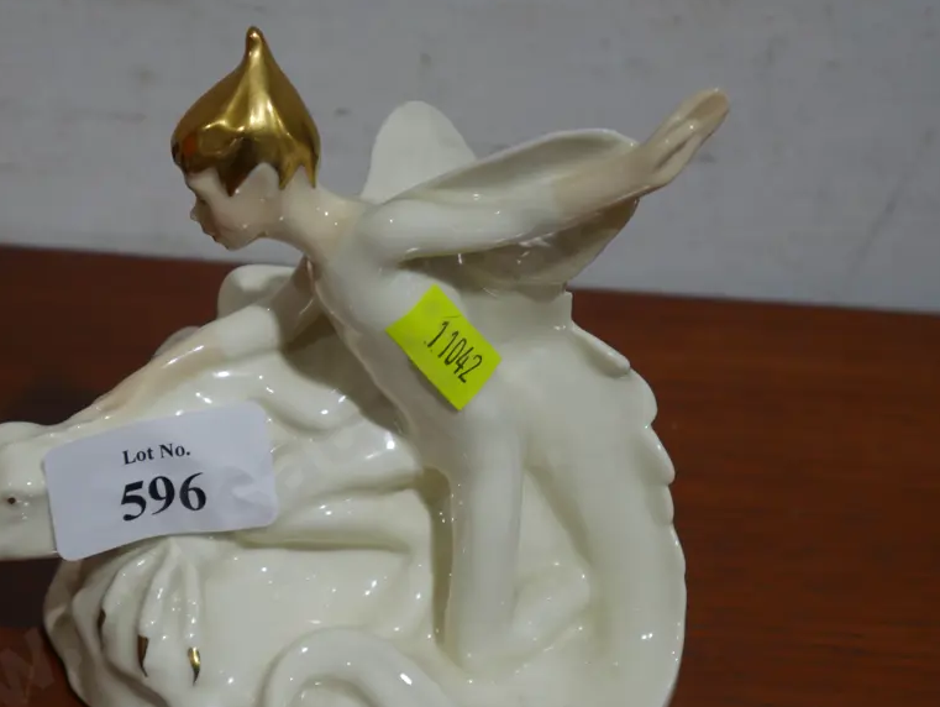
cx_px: 348
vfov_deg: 13.1
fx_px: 3071
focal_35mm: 113
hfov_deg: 17.4
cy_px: 425
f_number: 5.6
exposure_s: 1/100
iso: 400
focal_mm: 42
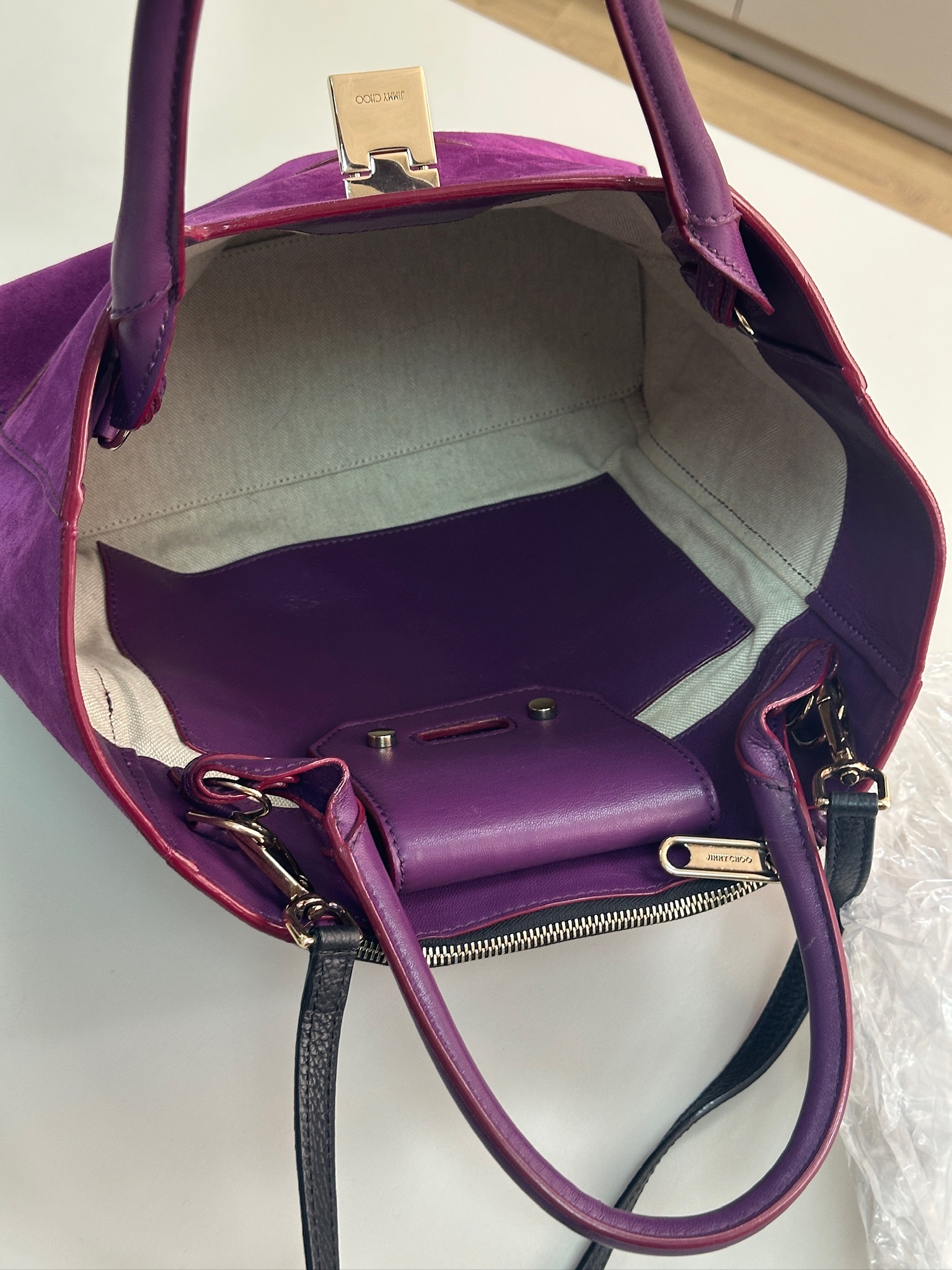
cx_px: 476
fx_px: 1760
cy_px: 635
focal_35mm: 48
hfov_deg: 30.3
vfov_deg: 39.7
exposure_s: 1/50
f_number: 1.78
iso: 100
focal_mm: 6.86
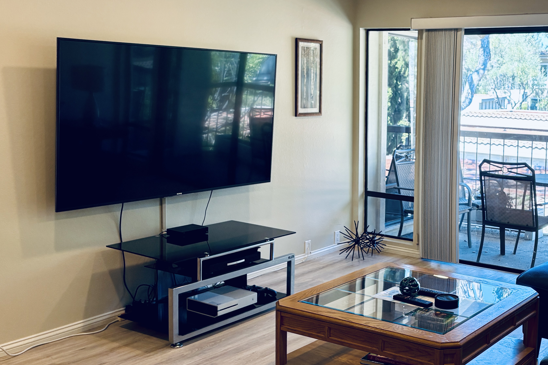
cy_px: 158
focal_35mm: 46
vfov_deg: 29.2
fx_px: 700
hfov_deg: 41.3
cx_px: 422
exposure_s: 1/120
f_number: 1.6
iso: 125
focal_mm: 5.96
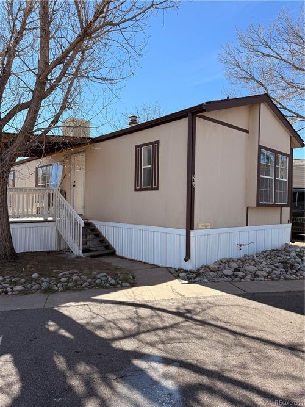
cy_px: 204
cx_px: 152
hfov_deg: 56.8
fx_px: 282
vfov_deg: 71.6
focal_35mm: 24
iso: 80
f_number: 1.78
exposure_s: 1/2611
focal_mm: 6.76
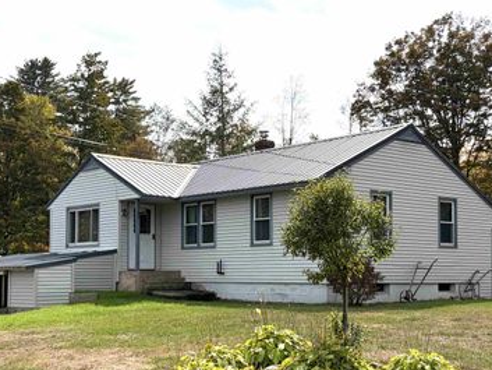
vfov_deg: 25.2
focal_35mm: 58
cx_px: 243
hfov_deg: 33.2
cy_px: 238
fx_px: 825
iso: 50
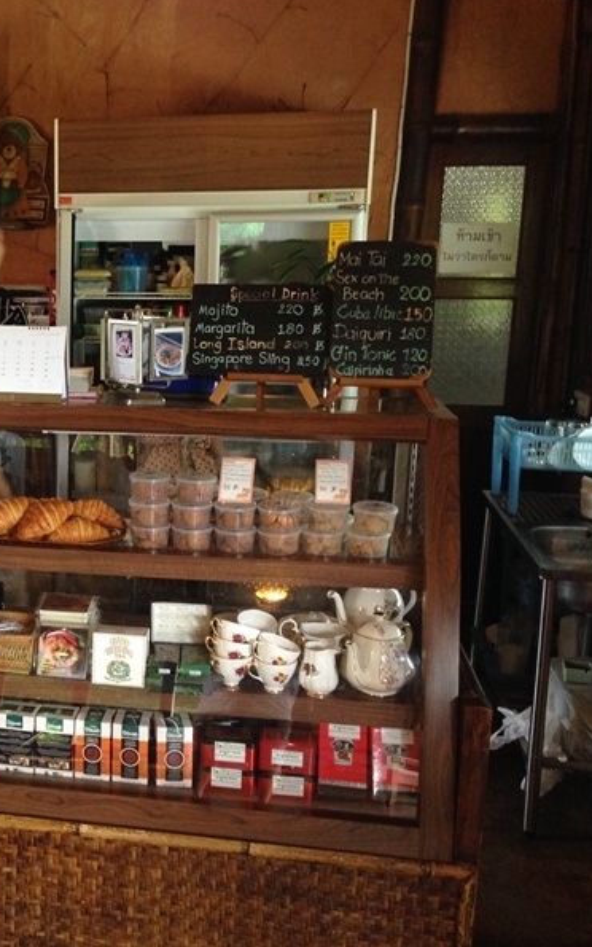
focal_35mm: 47
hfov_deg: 26.0
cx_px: 2
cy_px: 471
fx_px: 1213
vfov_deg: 42.6
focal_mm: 4.12
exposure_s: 1/20
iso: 160
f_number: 2.4
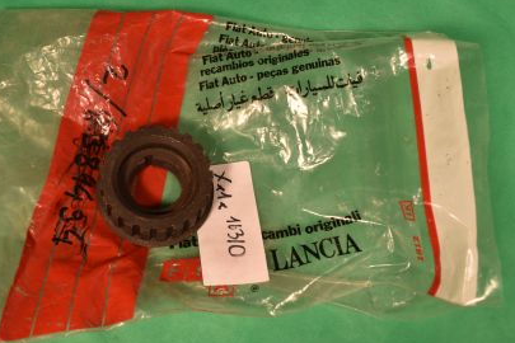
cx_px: 207
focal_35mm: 40
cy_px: 165
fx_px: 572
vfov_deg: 33.4
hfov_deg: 48.2
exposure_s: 1/160
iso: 100
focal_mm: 18
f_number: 5
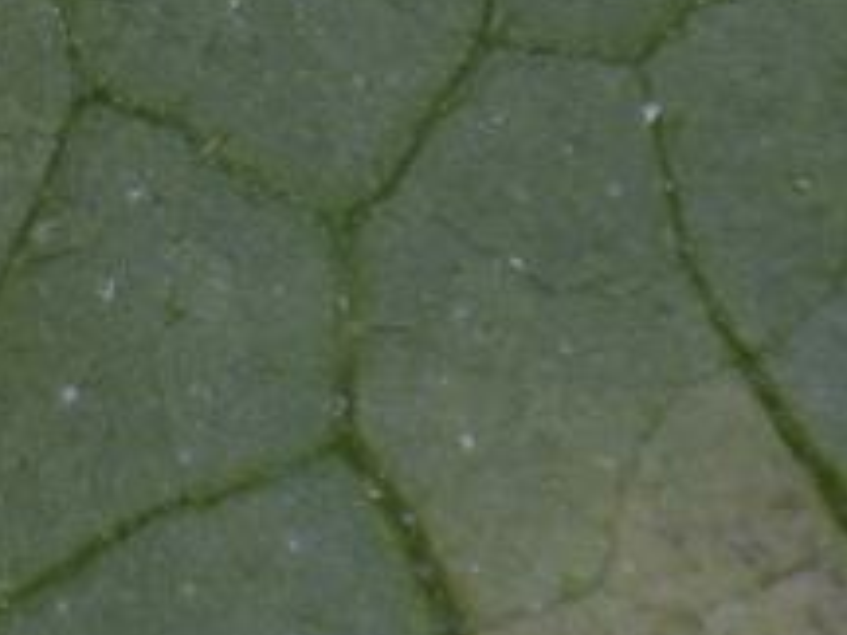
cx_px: -76
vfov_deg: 2.5
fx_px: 14779
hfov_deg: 3.3
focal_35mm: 604
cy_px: -627
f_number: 6.6
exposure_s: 1/125
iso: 200
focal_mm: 25
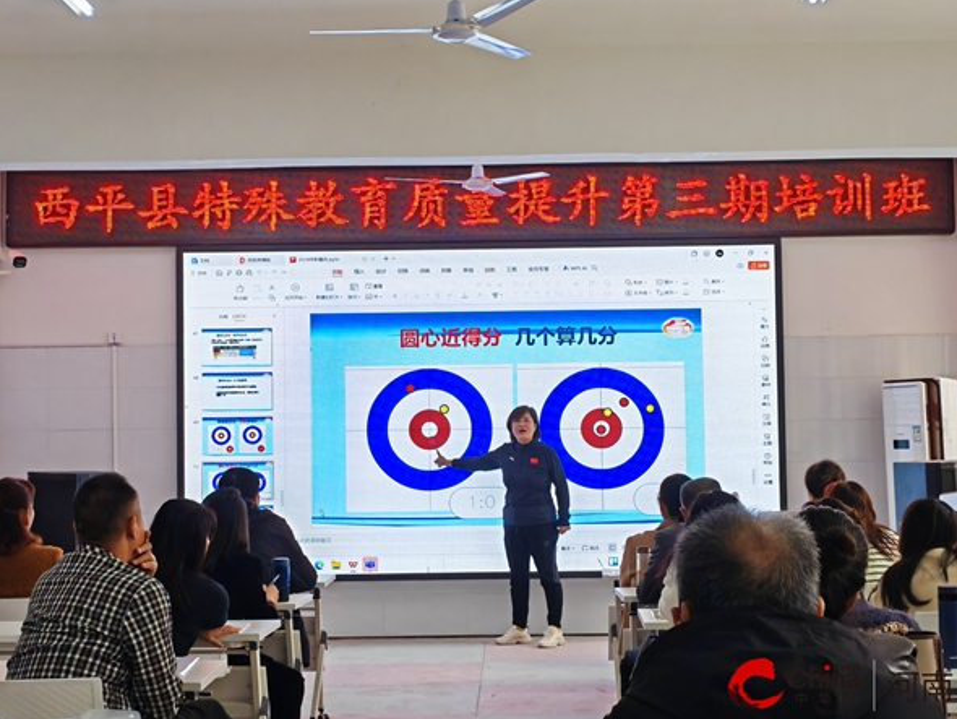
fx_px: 1687
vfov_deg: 24.0
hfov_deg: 31.7
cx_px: 485
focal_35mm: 61
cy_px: 360
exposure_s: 1/100
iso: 160
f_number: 1.9
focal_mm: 5.52
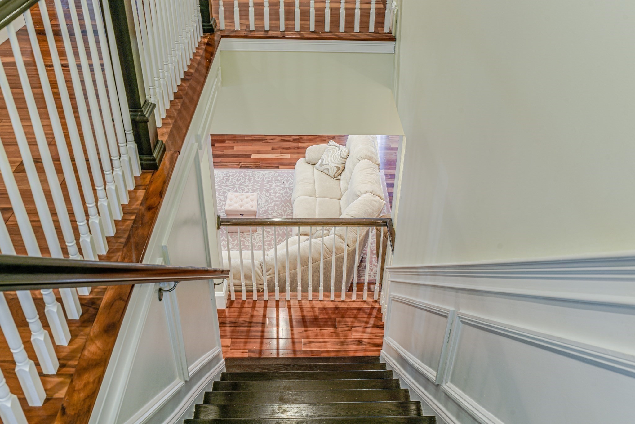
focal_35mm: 32
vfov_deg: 41.1
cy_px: 212
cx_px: 318
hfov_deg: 58.7
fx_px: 565
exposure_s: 1/1.67
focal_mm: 32
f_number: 8
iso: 100
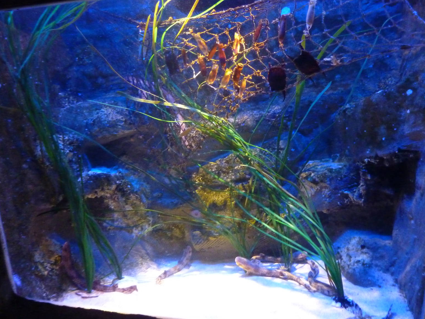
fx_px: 319
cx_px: 209
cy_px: 161
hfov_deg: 67.3
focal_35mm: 26
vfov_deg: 53.1
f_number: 3.3
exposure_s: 1/13
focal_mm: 4.1
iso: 800
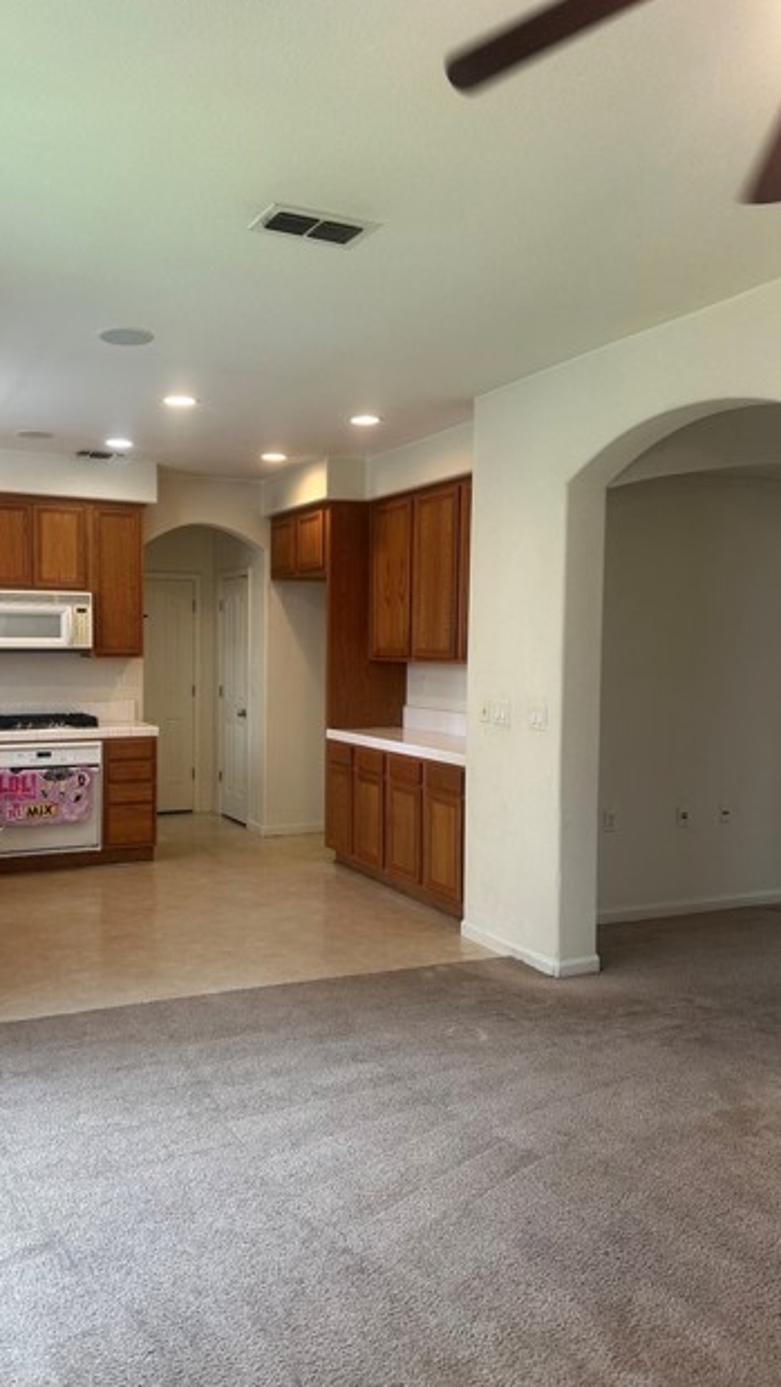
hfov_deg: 42.4
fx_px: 993
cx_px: 264
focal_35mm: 27
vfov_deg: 69.8
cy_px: 700
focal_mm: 6.86
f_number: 1.78
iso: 100
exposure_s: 1/120
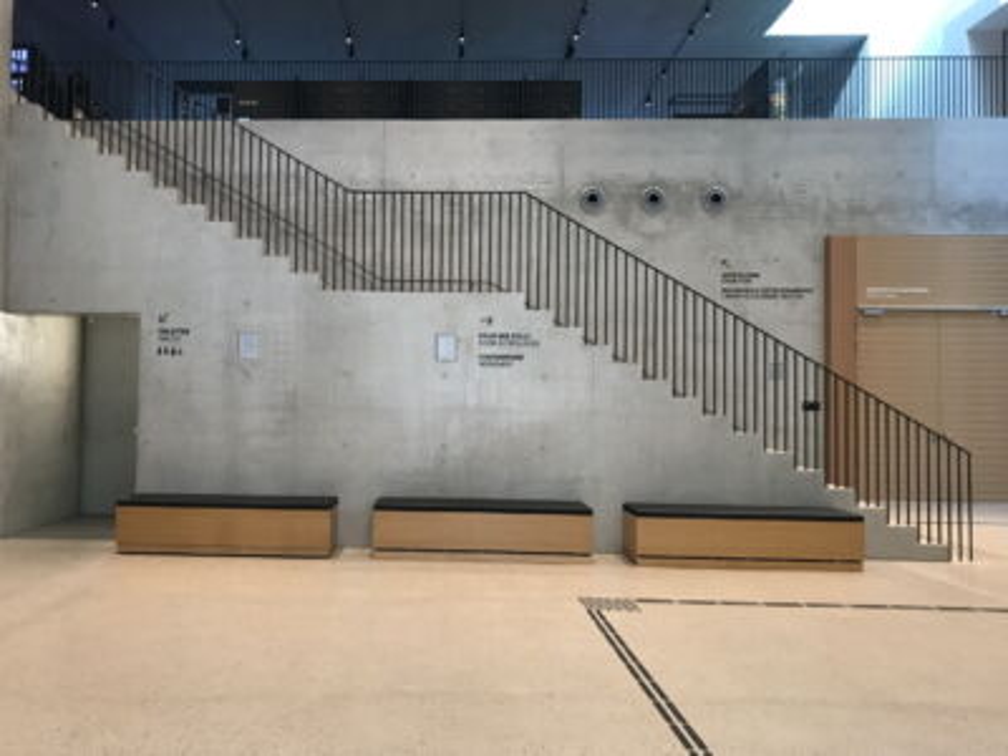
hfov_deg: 63.4
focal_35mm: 28
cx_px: 504
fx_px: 815
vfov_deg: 49.7
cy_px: 378
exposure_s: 1/25
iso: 40
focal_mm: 3.99
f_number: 1.8
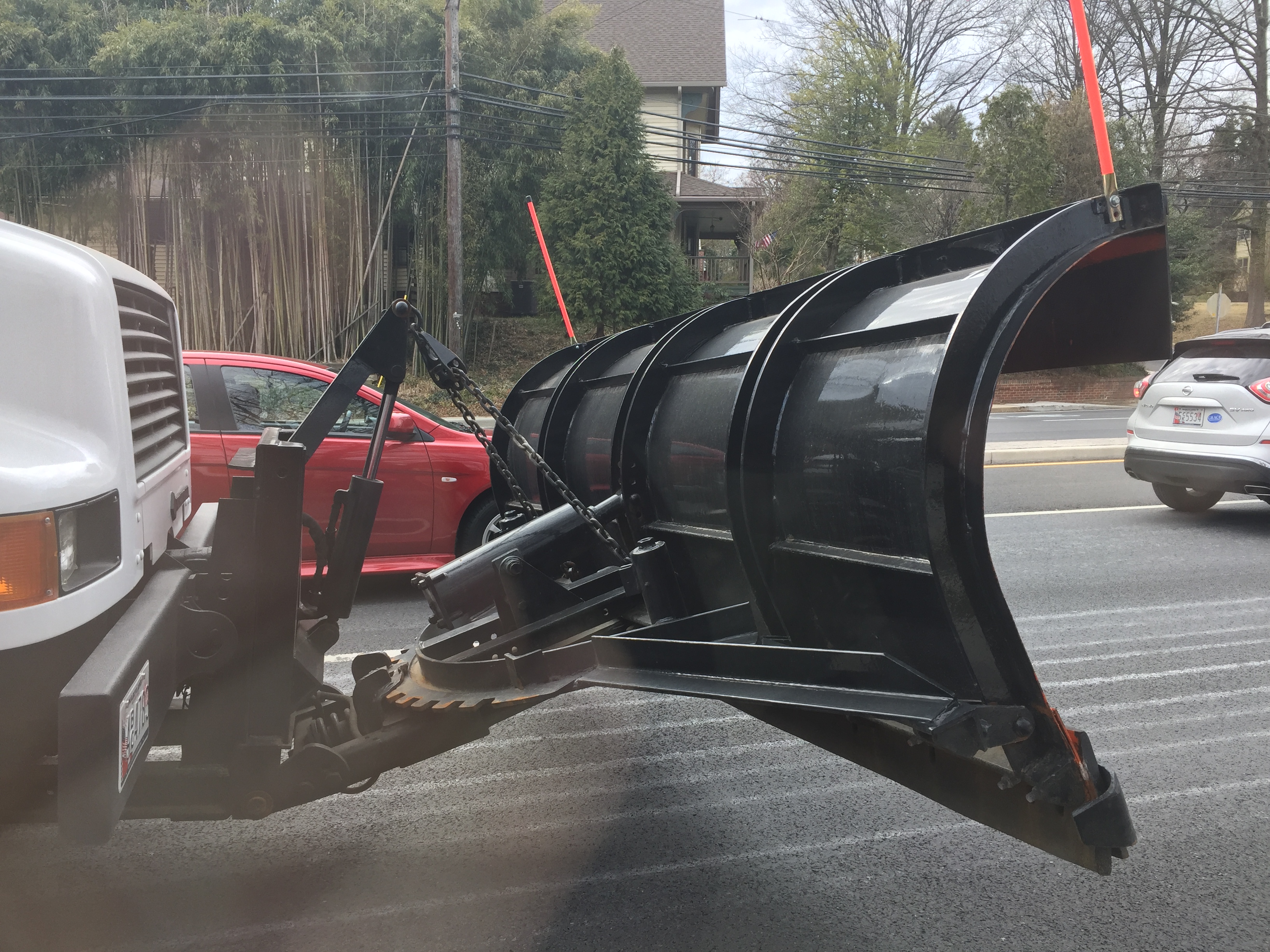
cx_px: 635
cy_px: 476
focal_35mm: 29
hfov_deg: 61.7
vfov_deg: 48.2
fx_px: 1064
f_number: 2.2
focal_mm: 4.15
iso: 32
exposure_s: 1/180
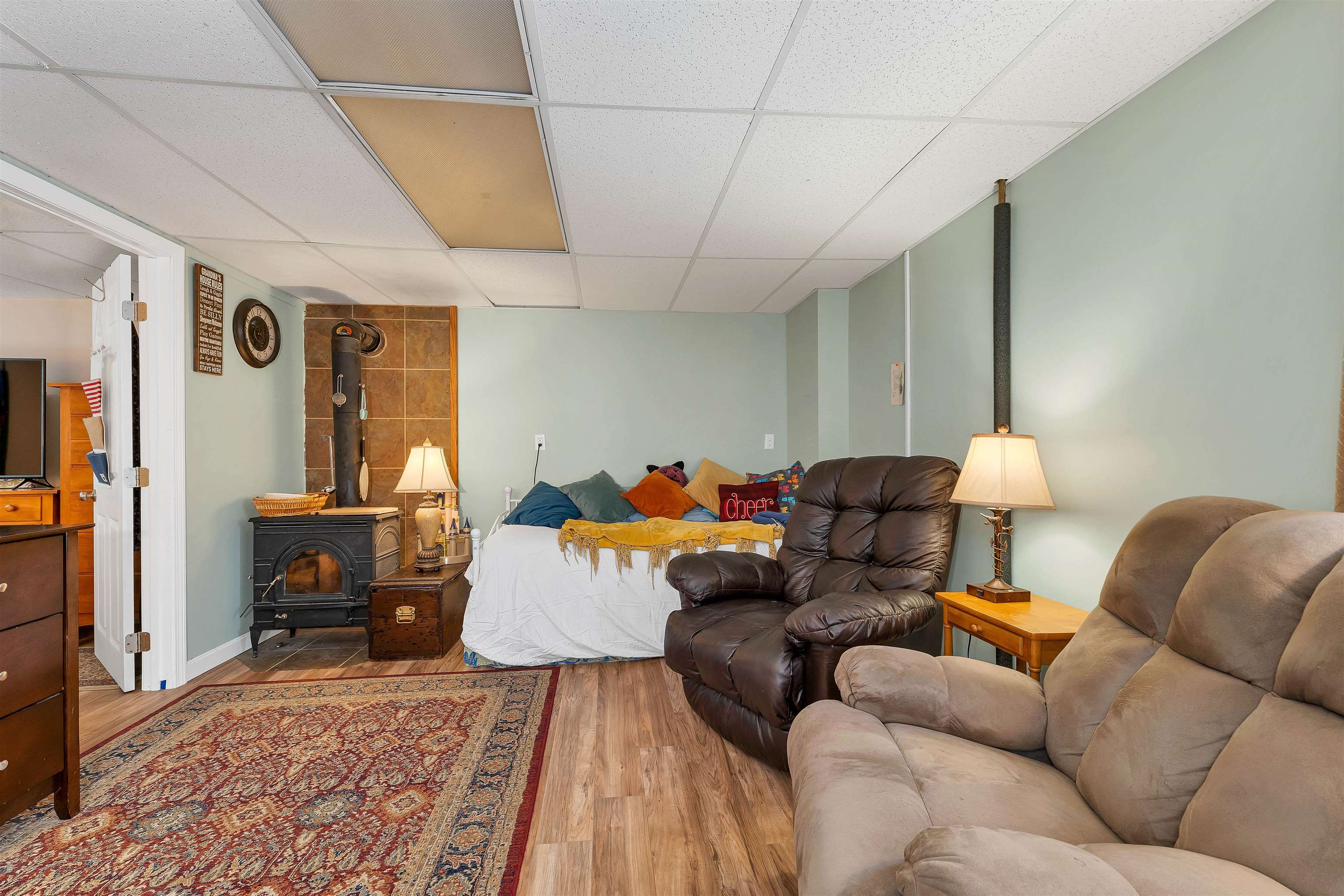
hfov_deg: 104.3
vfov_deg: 81.2
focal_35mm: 14
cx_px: 672
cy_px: 448
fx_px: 523
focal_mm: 14
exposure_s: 1/4
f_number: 8
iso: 400
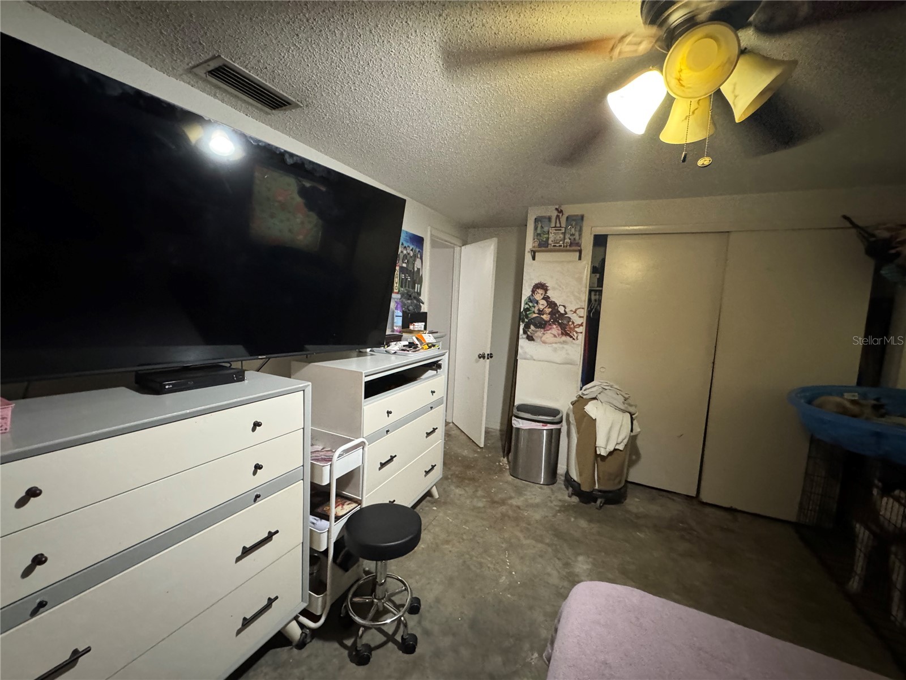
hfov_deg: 102.1
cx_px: 453
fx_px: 366
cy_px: 340
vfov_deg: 85.7
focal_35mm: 14
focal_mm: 2.22
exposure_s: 1/40
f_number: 2.2
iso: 1000
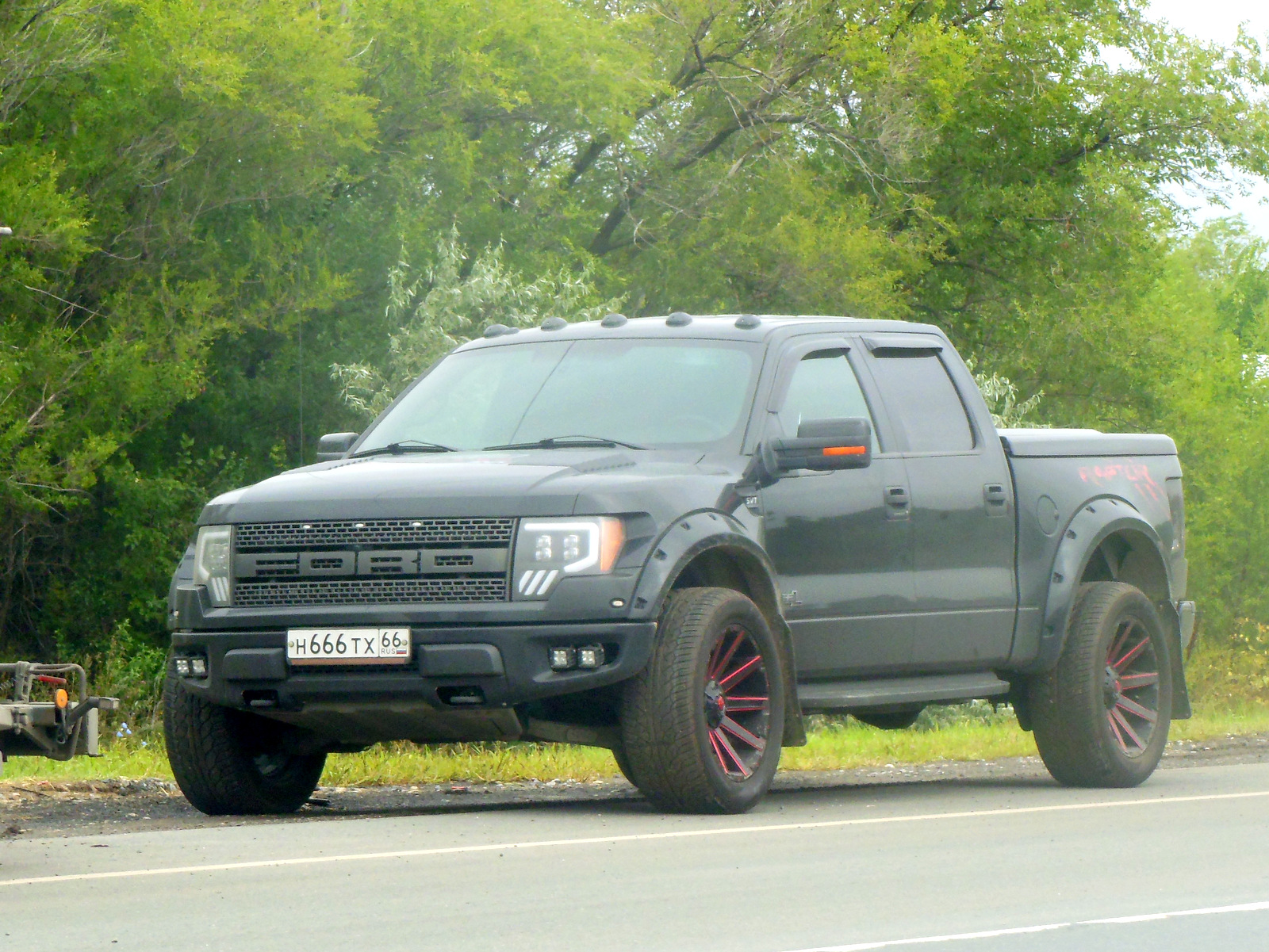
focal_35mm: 191
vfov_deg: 7.8
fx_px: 7004
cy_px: 476
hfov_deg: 10.4
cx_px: 634
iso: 400
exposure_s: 1/250
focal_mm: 34
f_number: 5.9
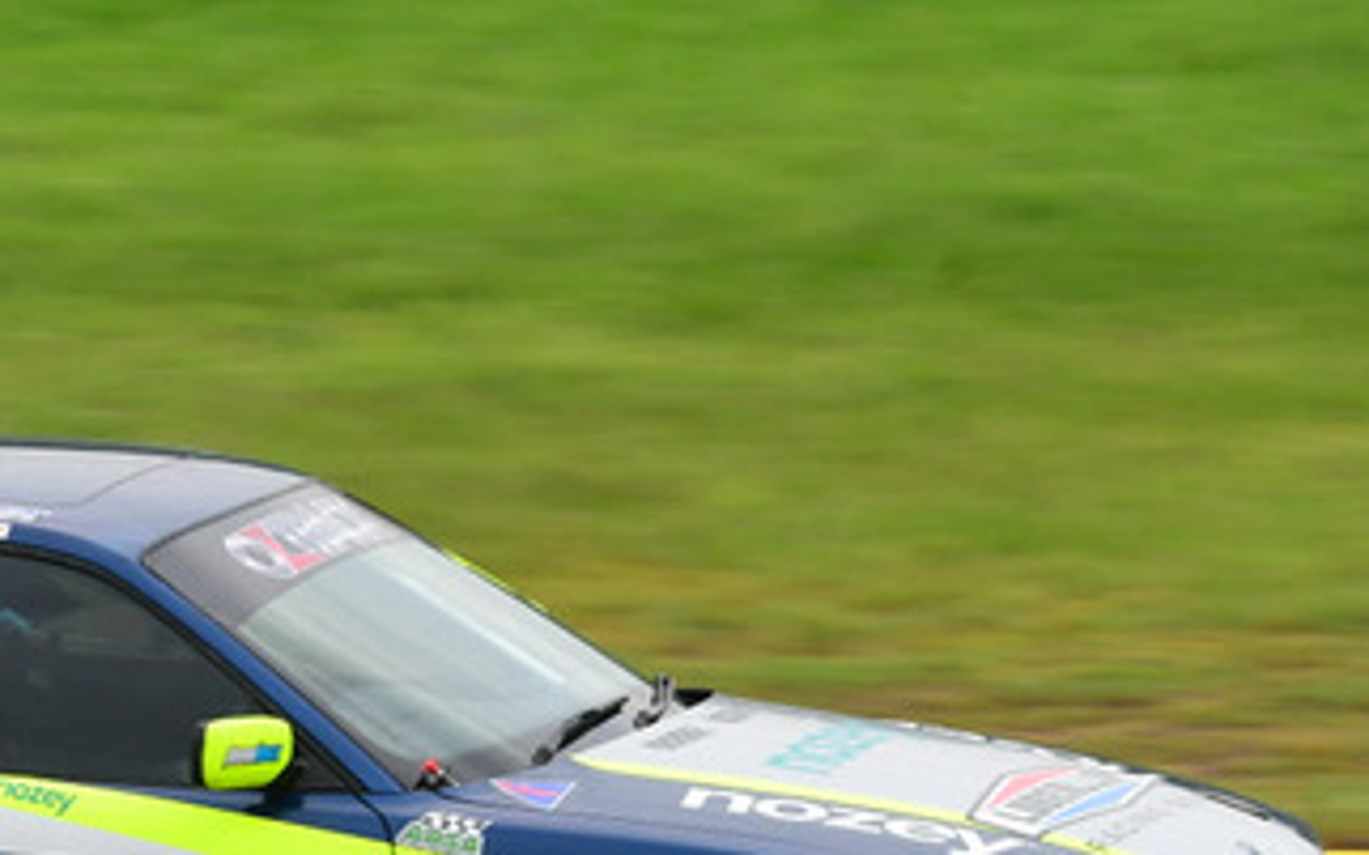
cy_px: 336
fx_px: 28345
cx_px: 68
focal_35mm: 760
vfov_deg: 1.7
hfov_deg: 2.8
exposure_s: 1/250
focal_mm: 200
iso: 400
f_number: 11
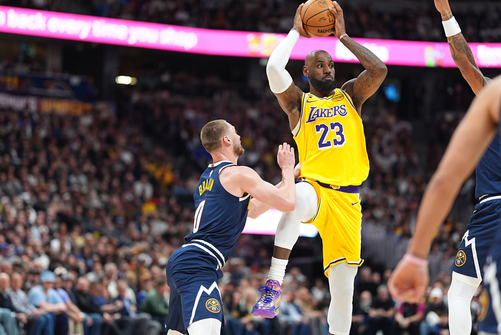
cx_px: 250
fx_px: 1769
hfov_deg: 16.1
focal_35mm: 127
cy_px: 168
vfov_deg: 10.8
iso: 1600
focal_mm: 85
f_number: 1.6
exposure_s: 1/2000
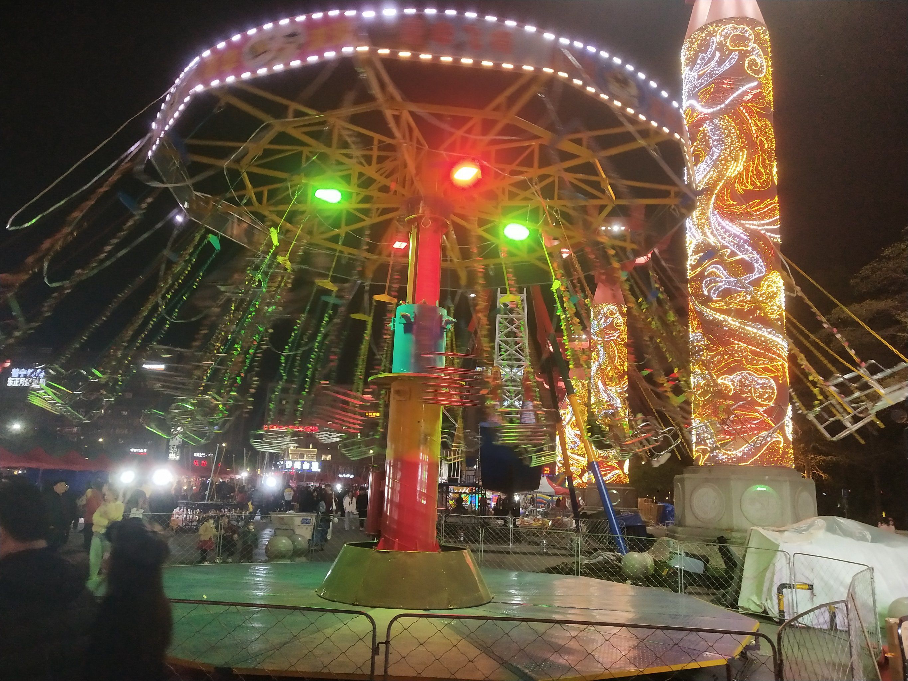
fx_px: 787
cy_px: 340
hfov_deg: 60.0
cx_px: 454
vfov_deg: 46.8
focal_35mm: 30
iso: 252
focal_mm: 3.95
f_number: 1.8
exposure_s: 1/50
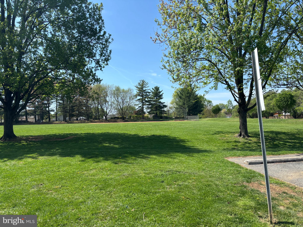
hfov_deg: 67.3
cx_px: 152
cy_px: 114
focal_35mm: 26
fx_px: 228
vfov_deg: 53.1
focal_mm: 5.96
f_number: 1.6
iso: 50
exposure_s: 1/2342
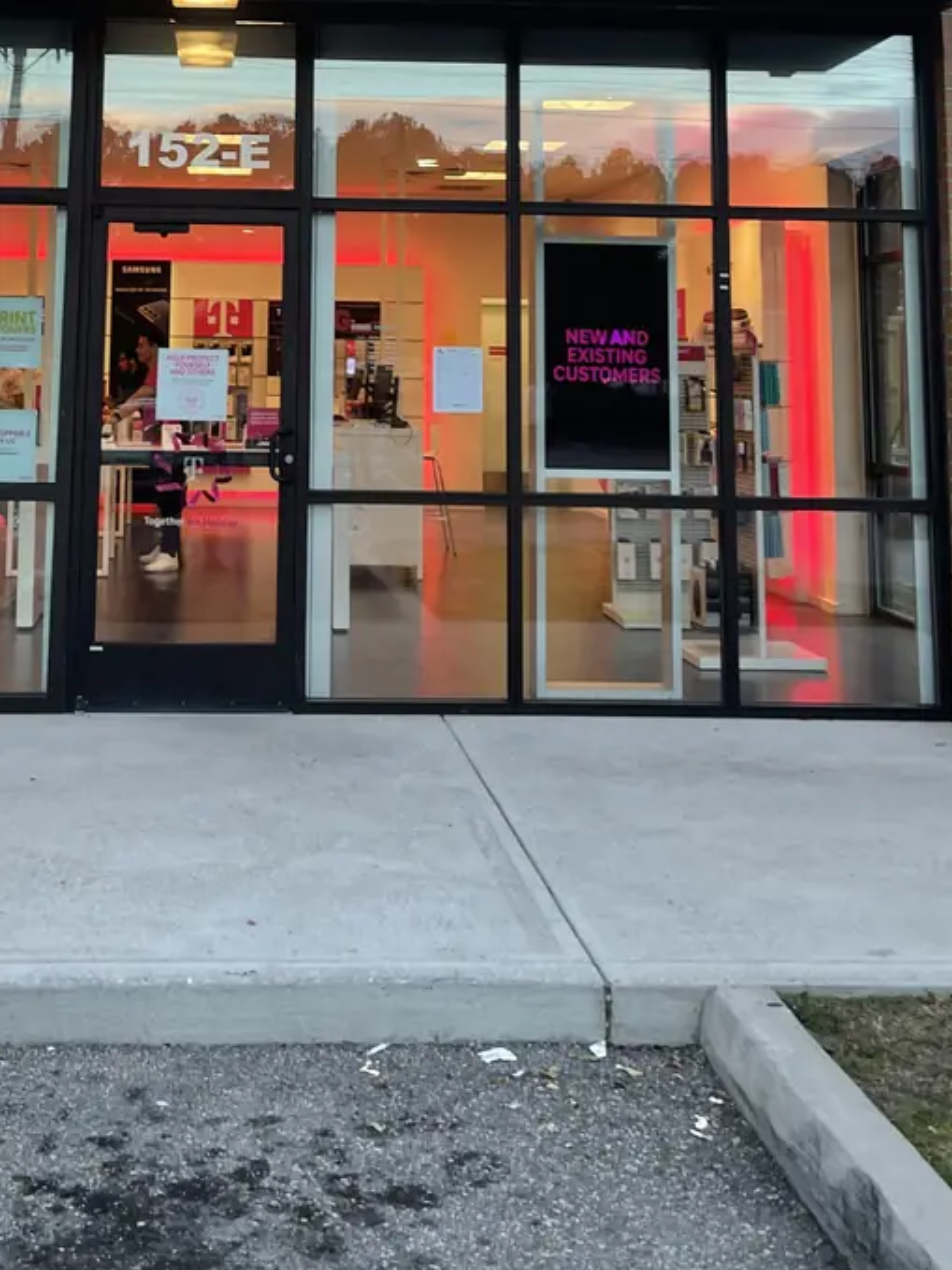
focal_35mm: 49
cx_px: 284
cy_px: 86
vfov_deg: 36.1
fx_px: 1797
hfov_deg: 29.4
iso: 40
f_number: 1.6
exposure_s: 1/120
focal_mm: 5.1
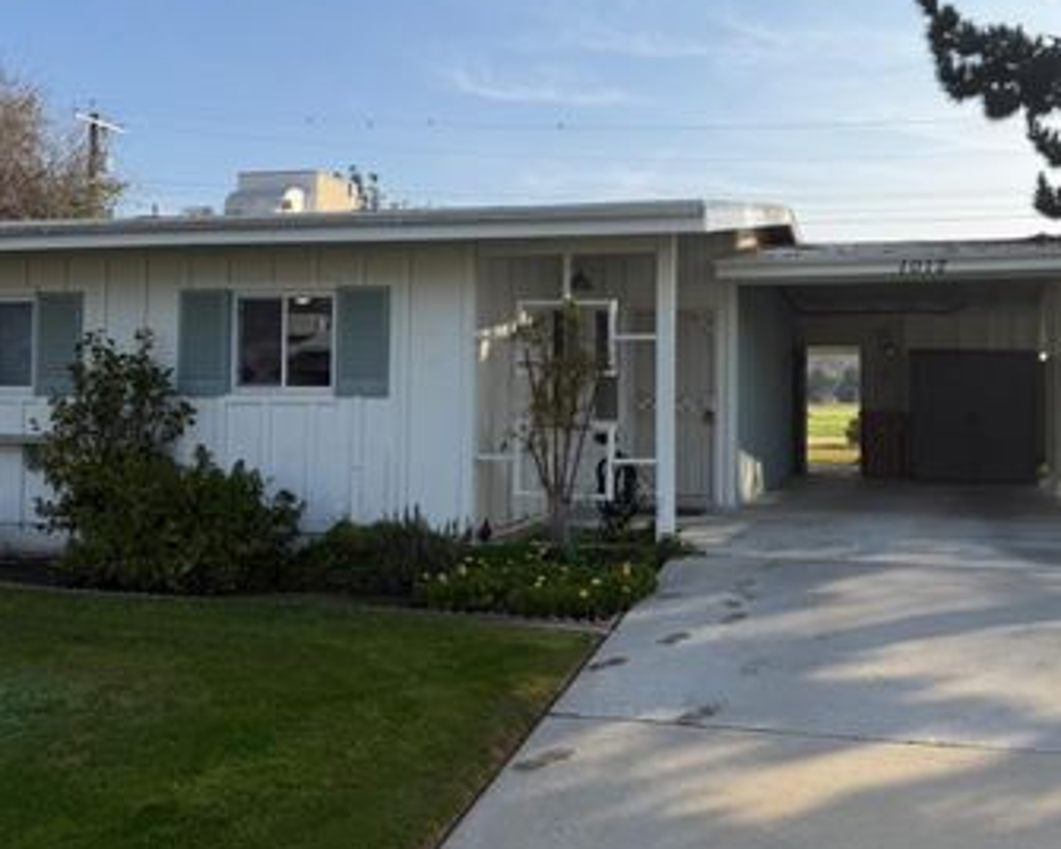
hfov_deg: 51.0
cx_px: 662
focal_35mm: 35
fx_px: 1099
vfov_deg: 42.1
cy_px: 347
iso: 80
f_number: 1.78
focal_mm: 6.76
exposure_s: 1/3759
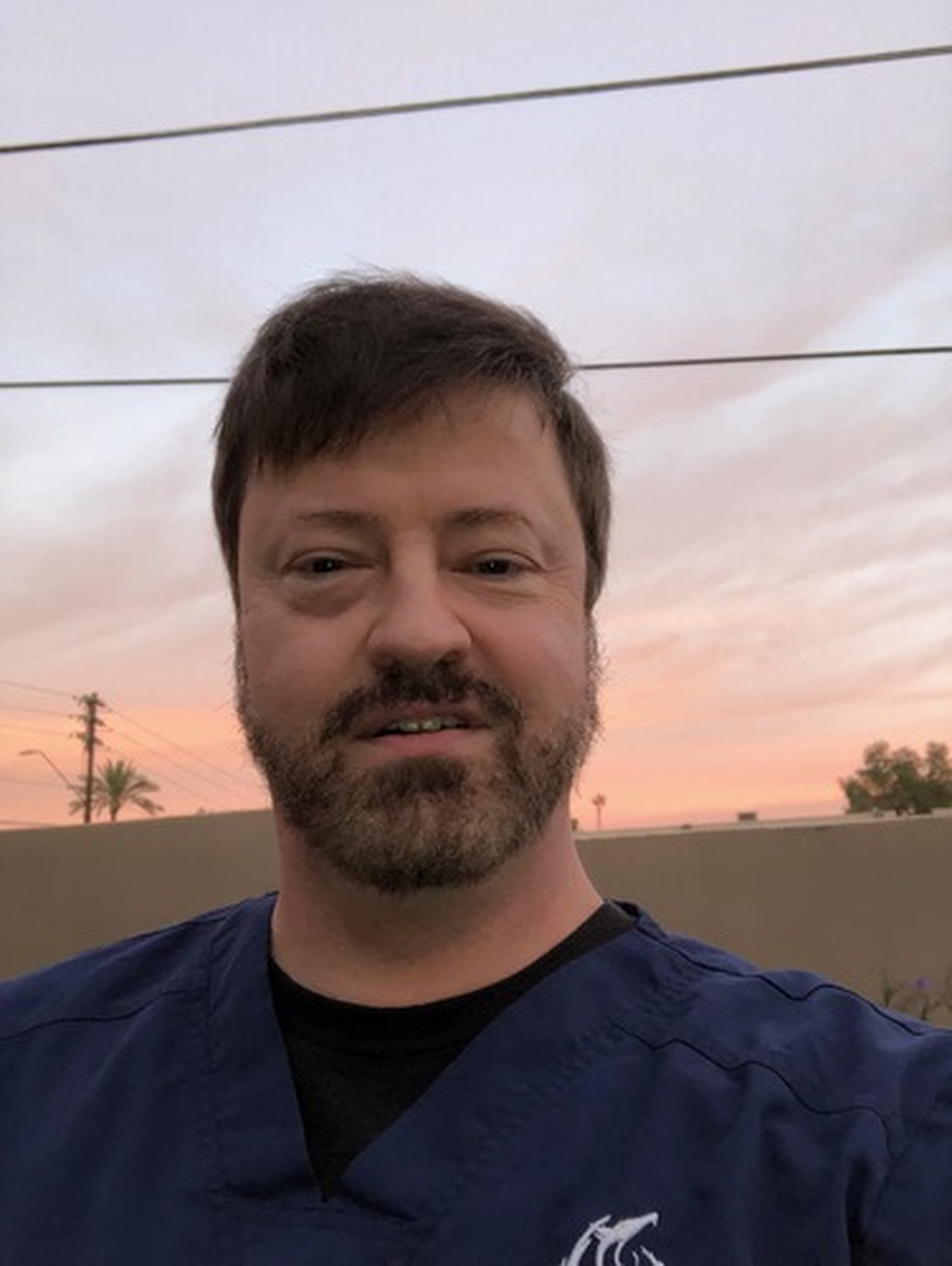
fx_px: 1171
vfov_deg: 56.8
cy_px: 633
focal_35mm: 32
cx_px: 476
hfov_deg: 44.2
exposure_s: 1/60
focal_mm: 2.87
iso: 100
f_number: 2.2
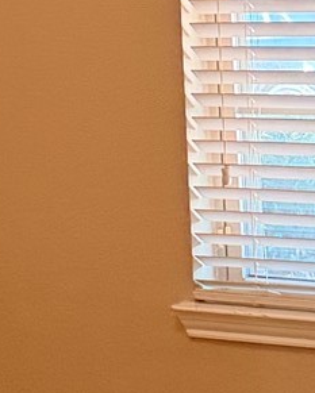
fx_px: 1922
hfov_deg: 9.4
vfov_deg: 11.7
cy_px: 109
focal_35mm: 165
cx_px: 153
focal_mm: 6.76
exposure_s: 1/60
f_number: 1.78
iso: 800
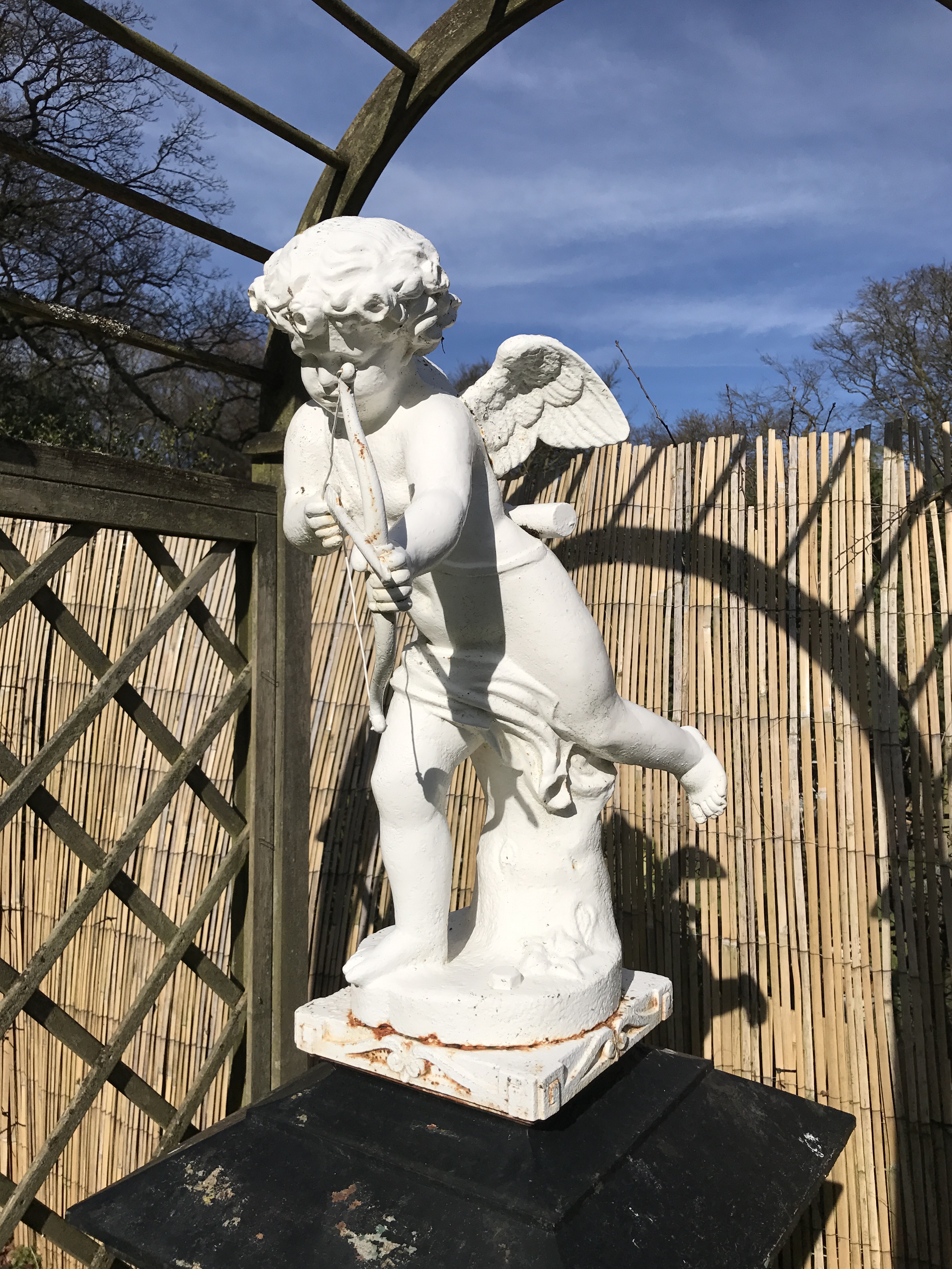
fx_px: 1063
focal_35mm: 29
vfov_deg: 61.6
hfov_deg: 48.2
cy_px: 613
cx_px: 483
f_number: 1.8
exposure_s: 1/6410
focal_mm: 3.99
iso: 20
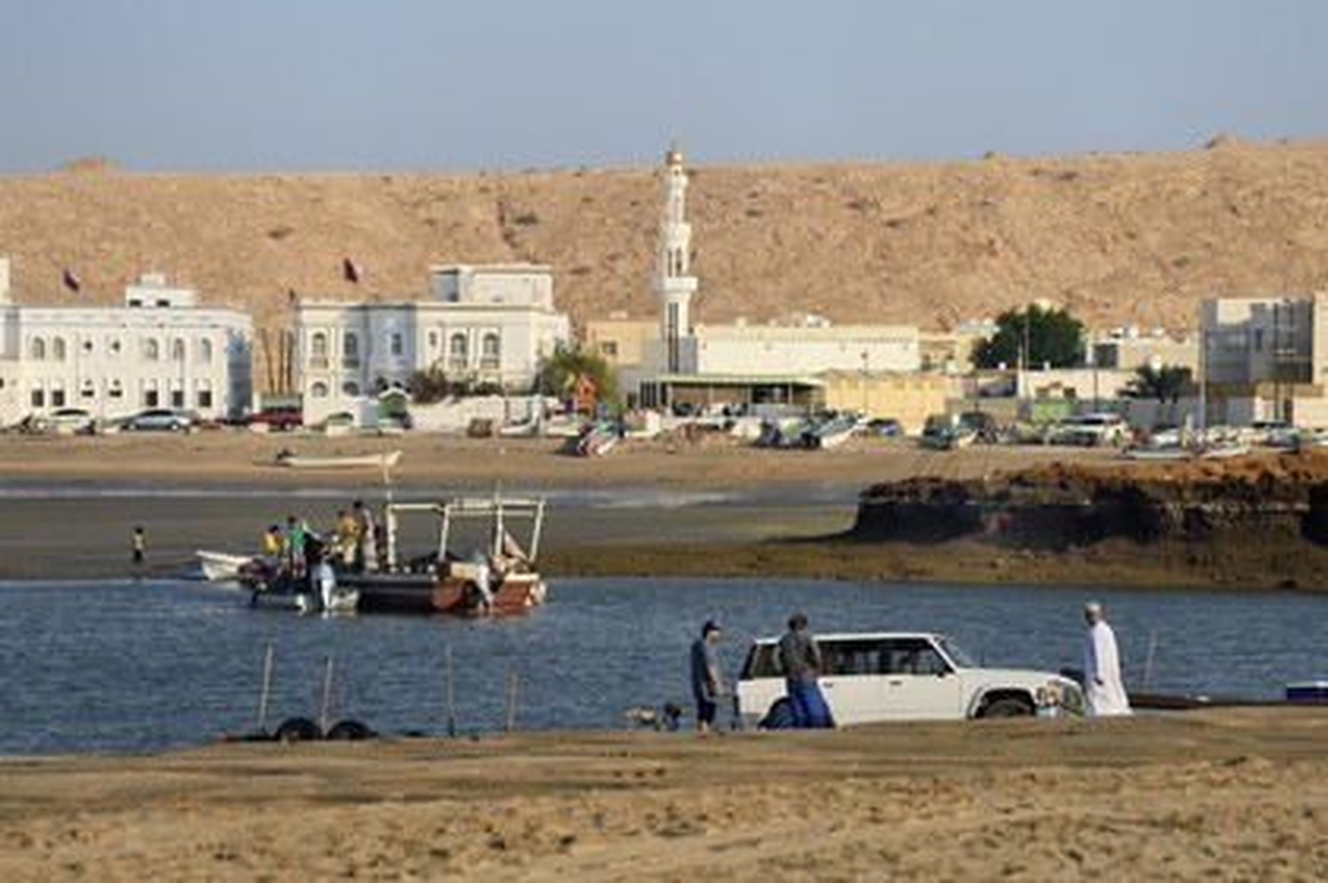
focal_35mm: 170
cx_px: 664
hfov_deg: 12.1
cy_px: 442
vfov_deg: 8.1
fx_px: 6266
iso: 200
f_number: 10
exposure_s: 1/400
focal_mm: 170
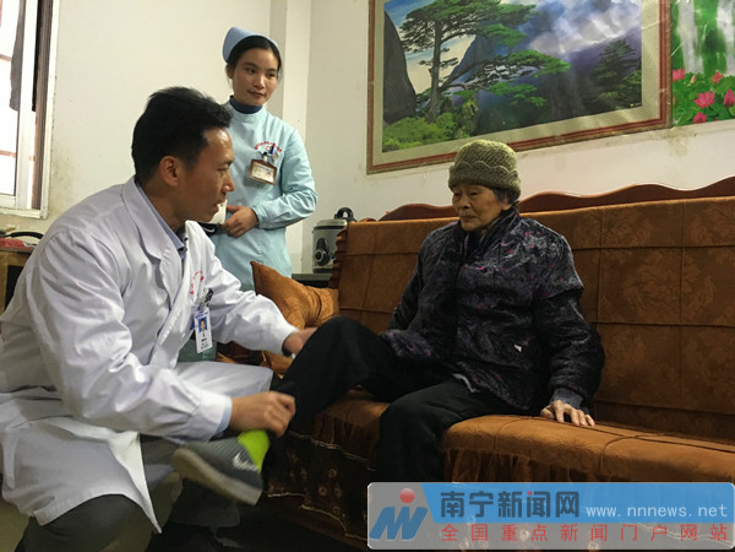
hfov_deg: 61.7
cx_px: 368
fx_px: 616
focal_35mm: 29
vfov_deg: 48.2
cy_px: 276
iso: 200
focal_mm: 4.15
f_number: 2.2
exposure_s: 1/17
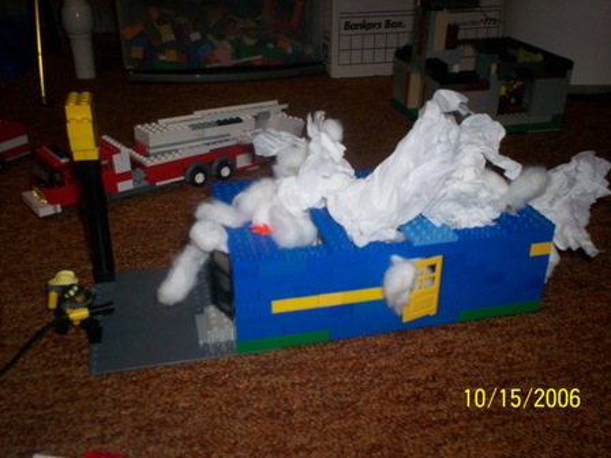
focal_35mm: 36
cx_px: 306
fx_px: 635
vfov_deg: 39.7
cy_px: 229
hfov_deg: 51.4
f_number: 4.5
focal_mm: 6
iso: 140
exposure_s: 1/60
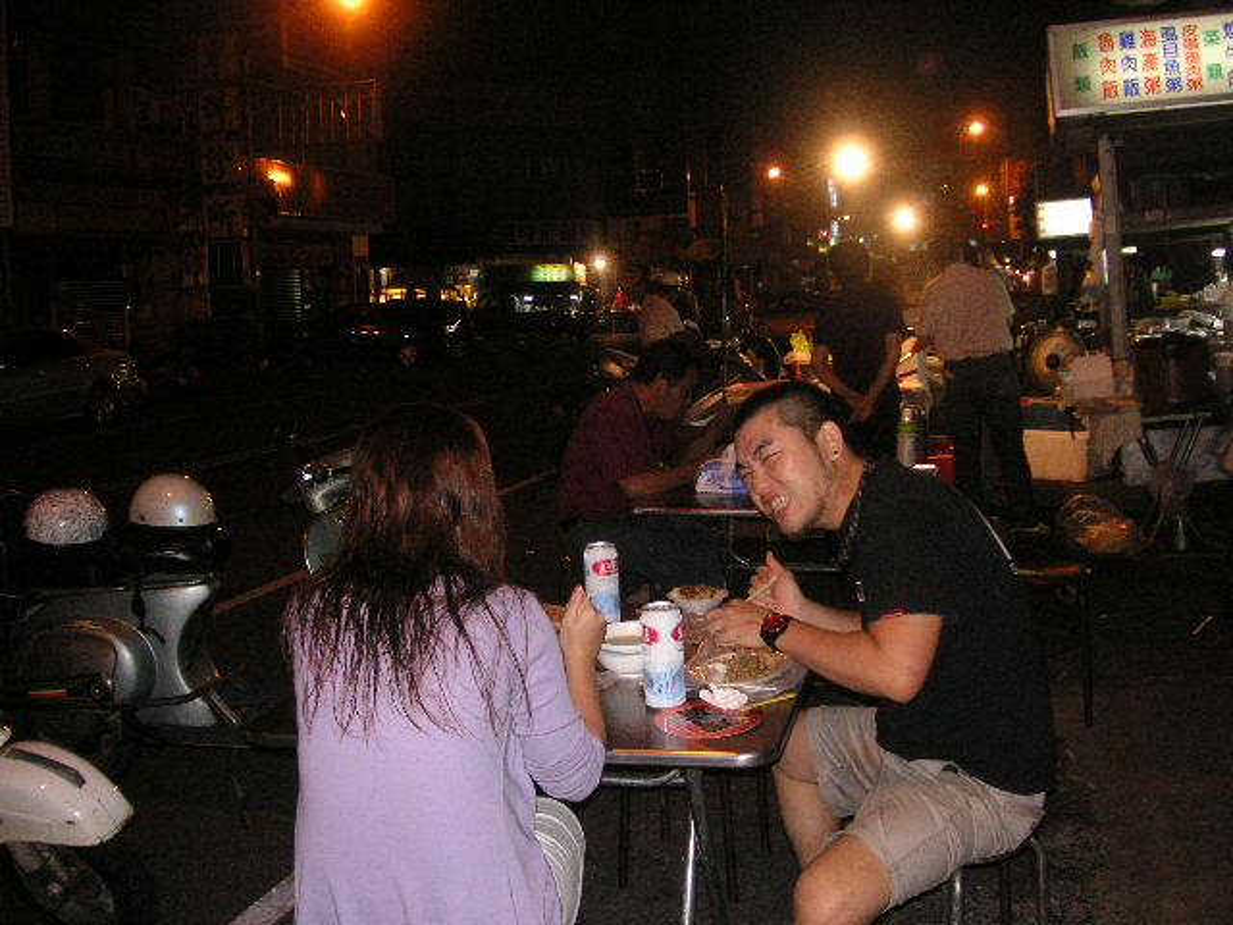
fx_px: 1318
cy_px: 462
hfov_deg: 50.1
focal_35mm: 37
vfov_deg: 38.7
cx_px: 616
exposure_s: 1/45
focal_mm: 6.1
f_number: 2.8
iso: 160
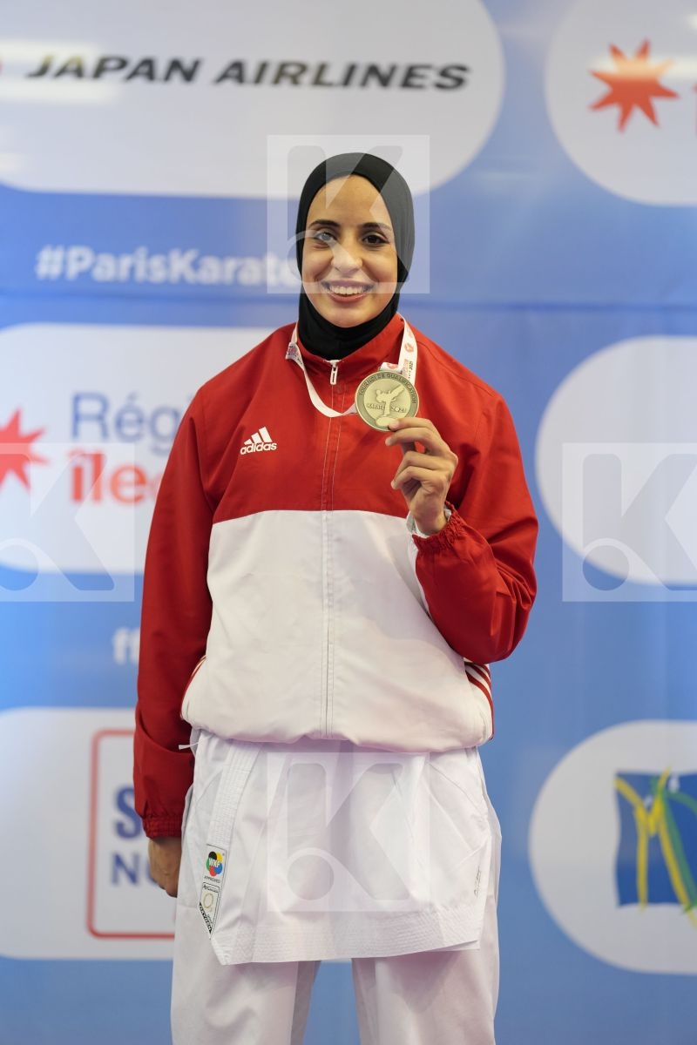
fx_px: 4675
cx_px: 348
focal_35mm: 161
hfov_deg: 8.5
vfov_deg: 12.8
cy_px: 522
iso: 800
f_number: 2.8
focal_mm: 161
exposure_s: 1/250
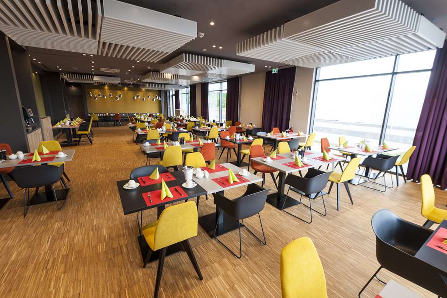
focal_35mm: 16
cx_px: 224
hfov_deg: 96.8
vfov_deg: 73.7
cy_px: 149
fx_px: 199
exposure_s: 1/15
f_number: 9
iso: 200
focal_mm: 16
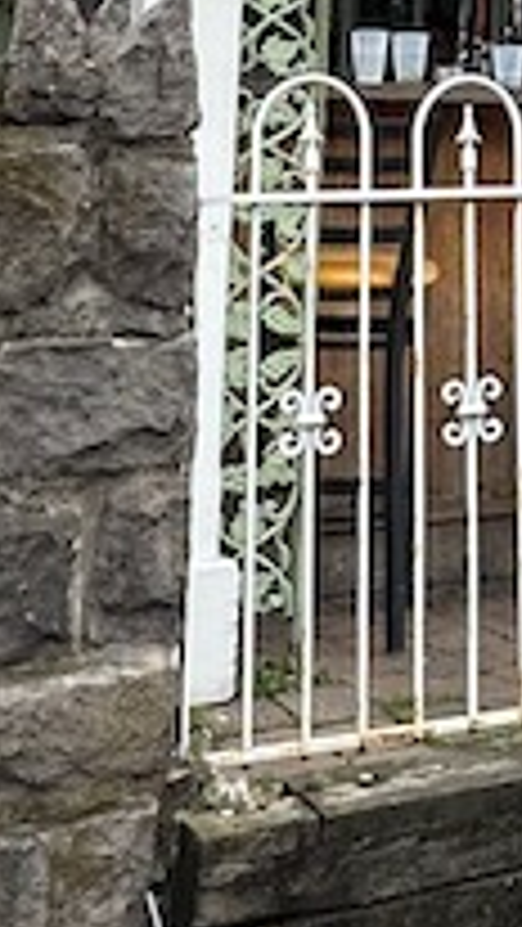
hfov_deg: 12.3
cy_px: -405
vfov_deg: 19.9
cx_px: 693
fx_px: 2336
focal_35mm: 95
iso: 50
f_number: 2.2
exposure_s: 1/774
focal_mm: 2.22
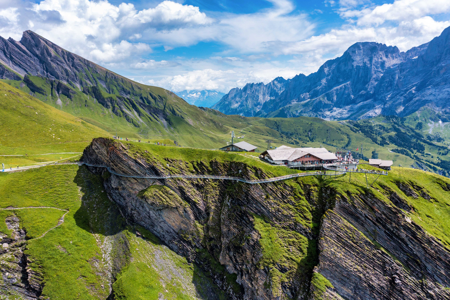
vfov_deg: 46.4
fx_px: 350
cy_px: 150
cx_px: 225
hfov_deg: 65.5
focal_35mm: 28
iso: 100
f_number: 4.5
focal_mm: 10.3
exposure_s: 1/1000
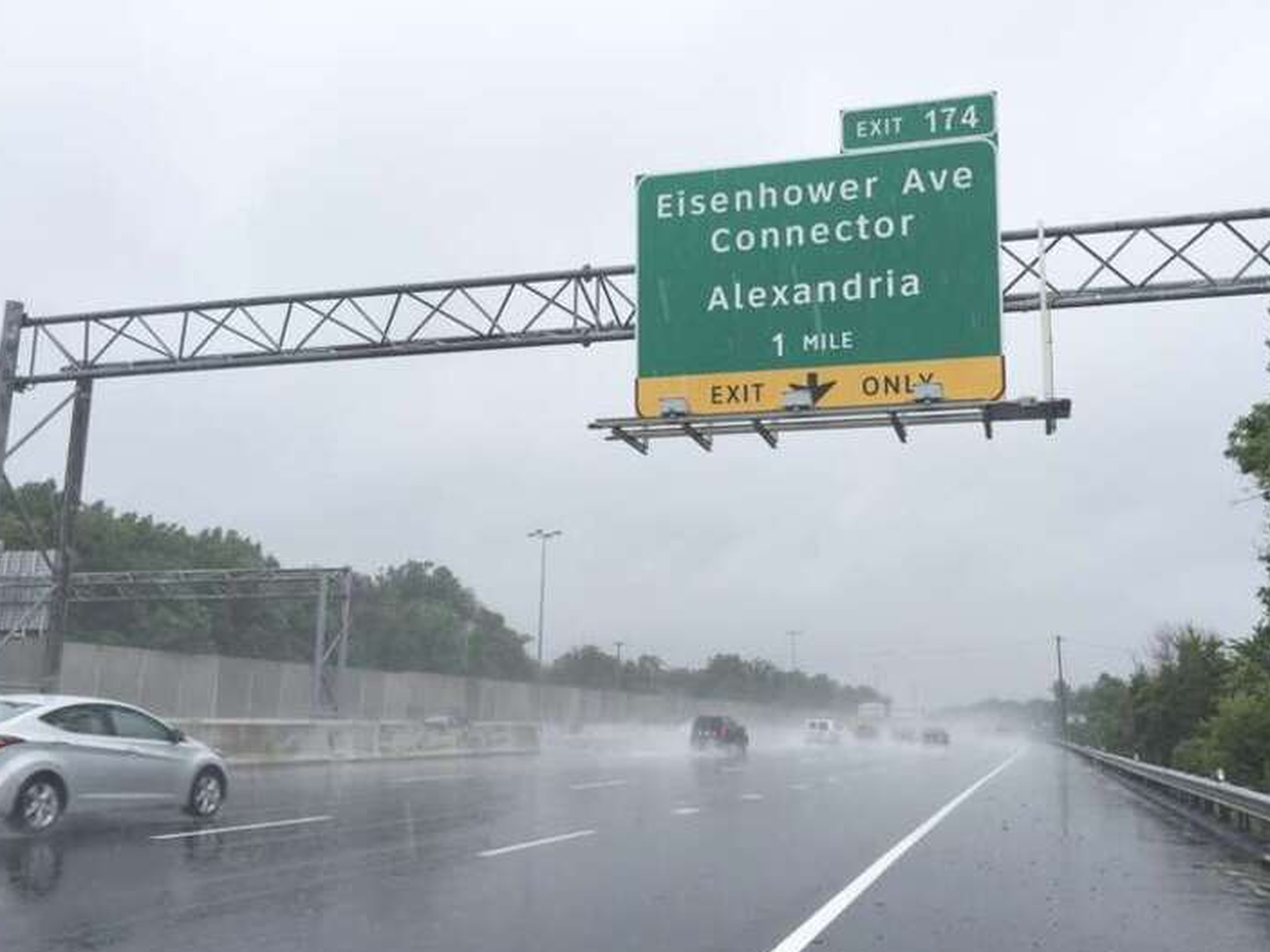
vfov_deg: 42.9
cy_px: 479
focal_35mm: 33
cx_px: 699
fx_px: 1211
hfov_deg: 55.3
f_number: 2.2
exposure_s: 1/395
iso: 32
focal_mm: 4.15
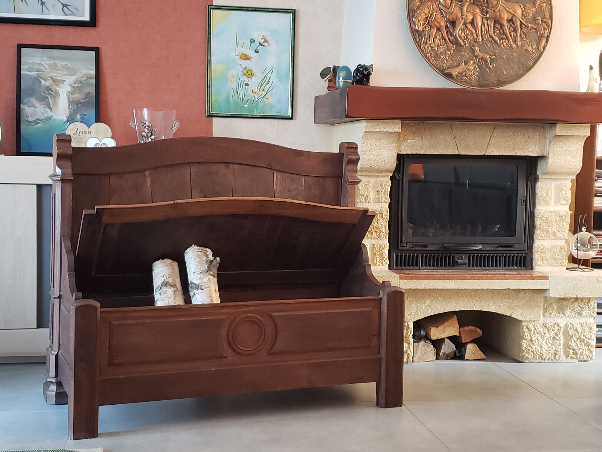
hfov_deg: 67.3
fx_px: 452
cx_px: 301
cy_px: 226
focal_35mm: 26
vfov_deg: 53.1
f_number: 1.5
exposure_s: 1/15
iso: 250
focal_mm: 4.3
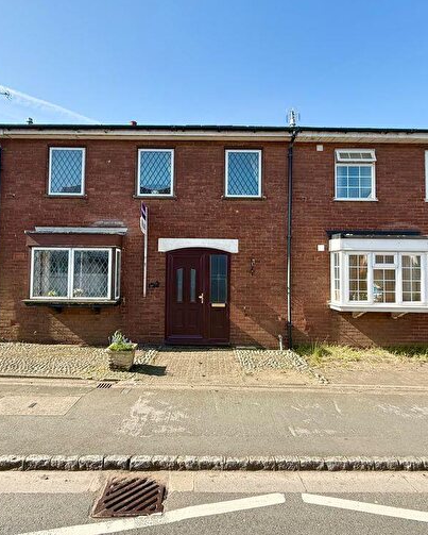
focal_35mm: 19
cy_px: 260
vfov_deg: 83.2
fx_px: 301
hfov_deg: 70.9
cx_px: 205
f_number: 2.2
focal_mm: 2.22
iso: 64
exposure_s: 1/631
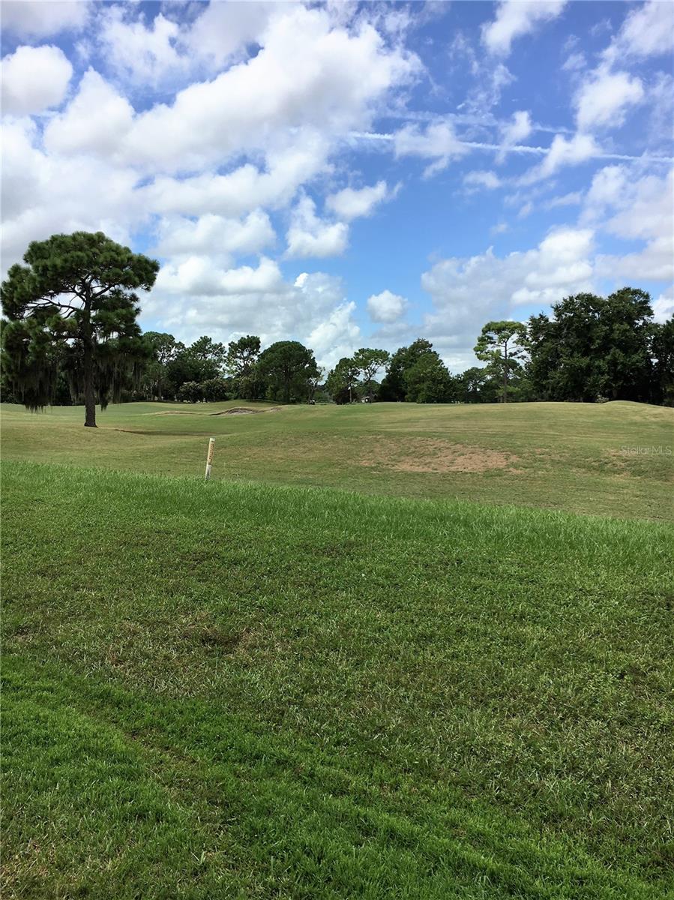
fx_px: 753
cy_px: 450
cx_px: 337
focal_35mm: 29
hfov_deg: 48.2
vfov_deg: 61.7
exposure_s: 1/1374
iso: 25
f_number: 2.2
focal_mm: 4.15
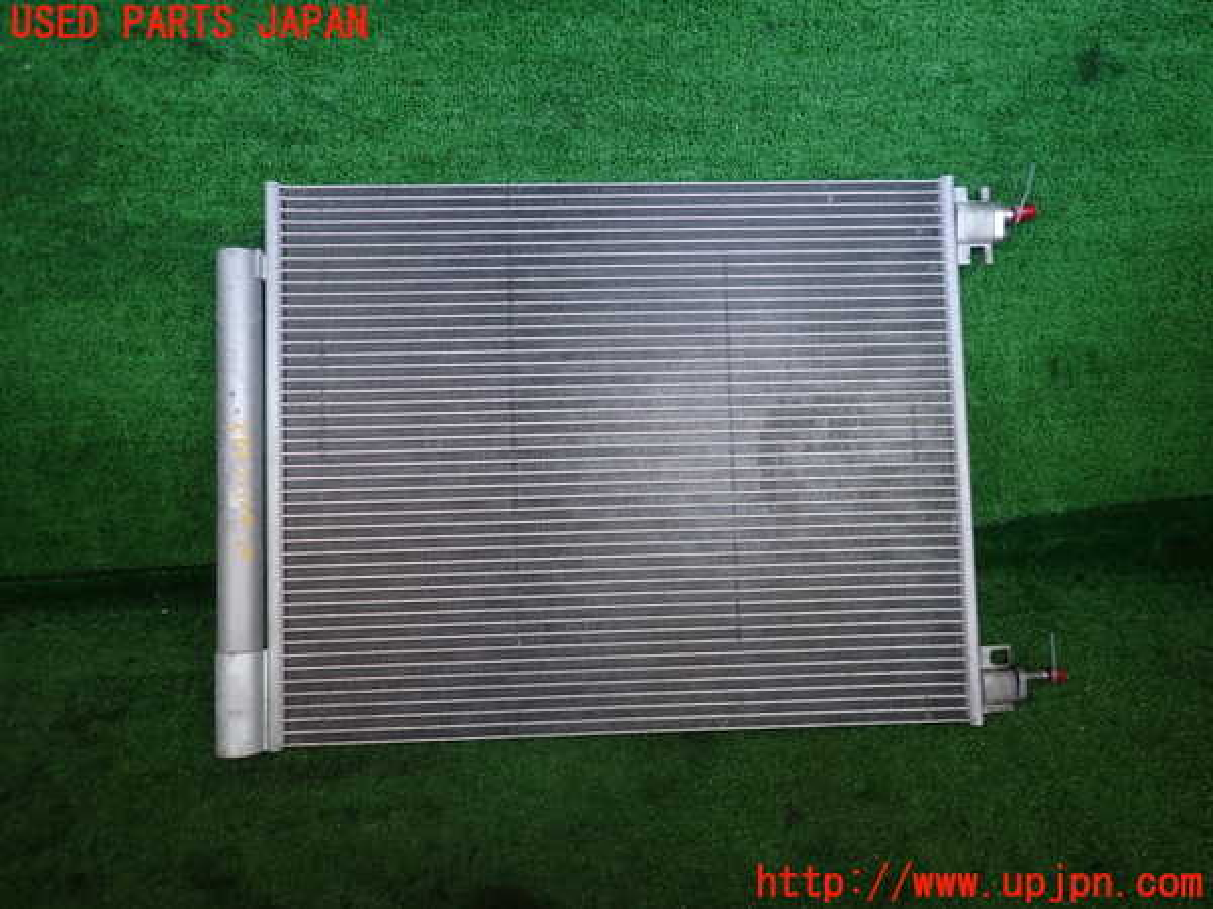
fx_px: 876
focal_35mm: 25
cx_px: 606
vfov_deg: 54.9
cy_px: 454
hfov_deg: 69.4
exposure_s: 1/60
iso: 160
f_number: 2
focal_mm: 4.5
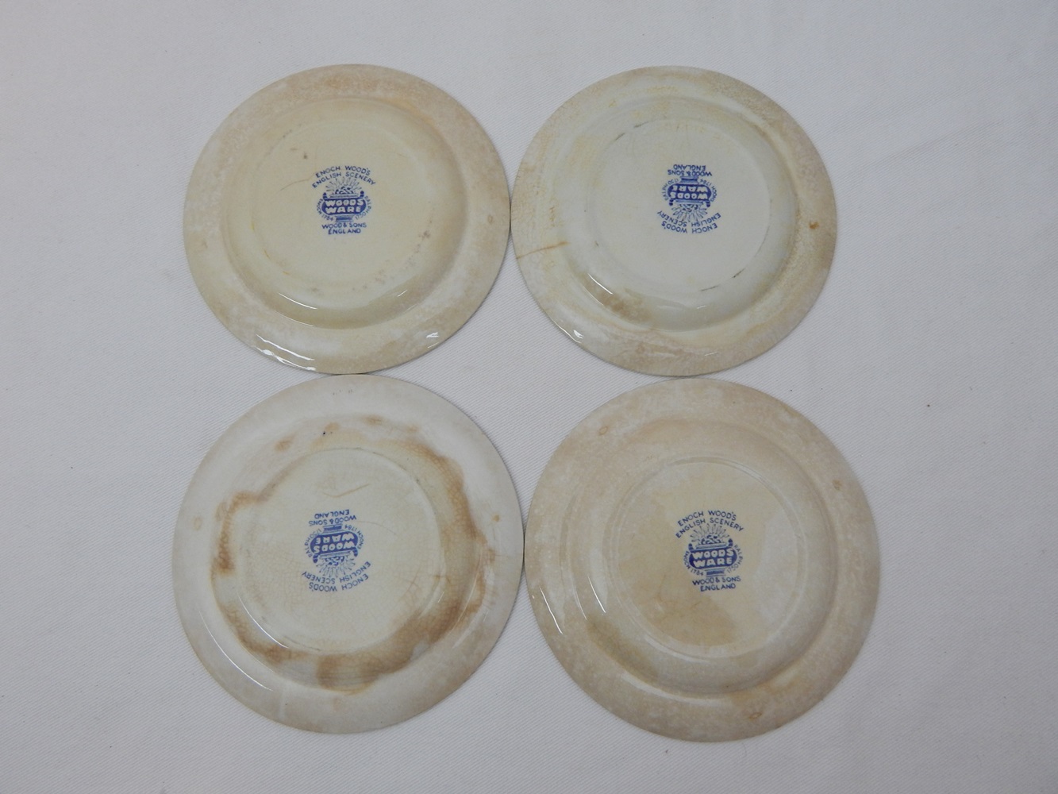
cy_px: 397
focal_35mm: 23
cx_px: 529
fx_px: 703
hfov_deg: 73.9
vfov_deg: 58.9
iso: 180
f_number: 3
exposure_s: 1/30
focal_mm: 4
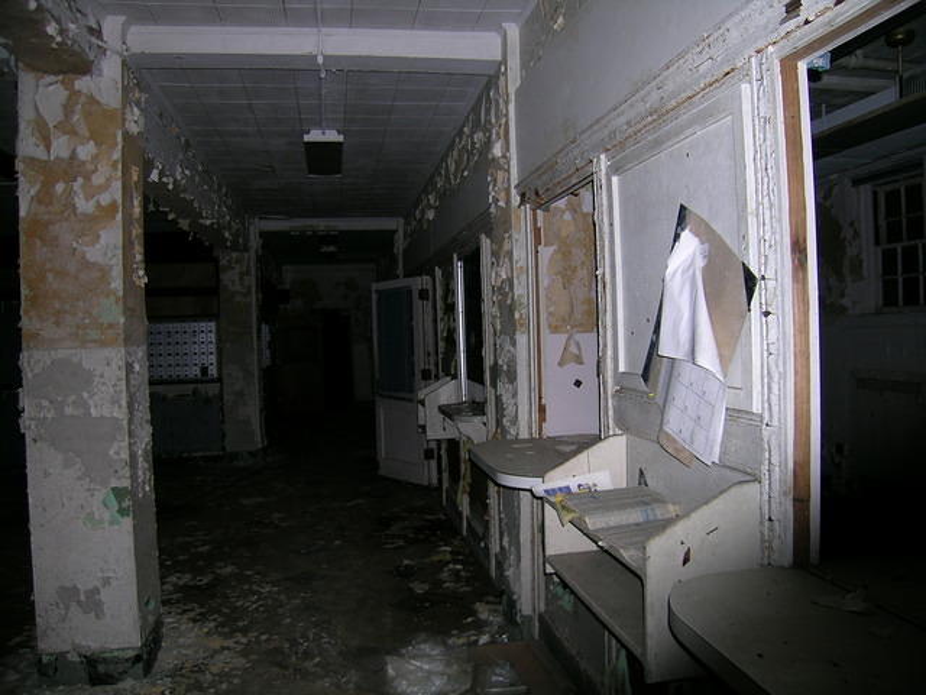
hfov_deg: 63.4
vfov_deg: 49.7
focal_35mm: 28
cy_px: 348
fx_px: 749
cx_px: 463
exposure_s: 1/60.1
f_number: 2.8
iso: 50
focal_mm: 5.8
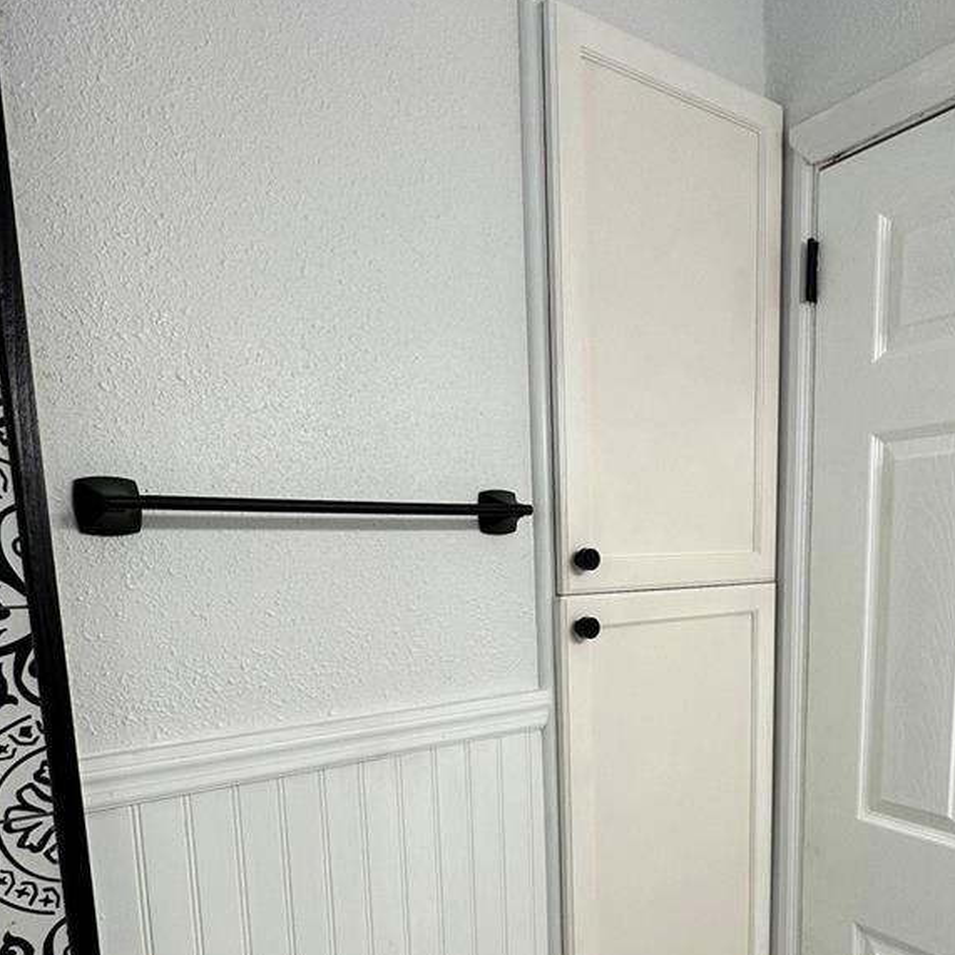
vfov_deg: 58.8
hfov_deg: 60.4
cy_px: 672
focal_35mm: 26
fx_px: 812
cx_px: 577
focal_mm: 2.22
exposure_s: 1/120
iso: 80
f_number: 2.2
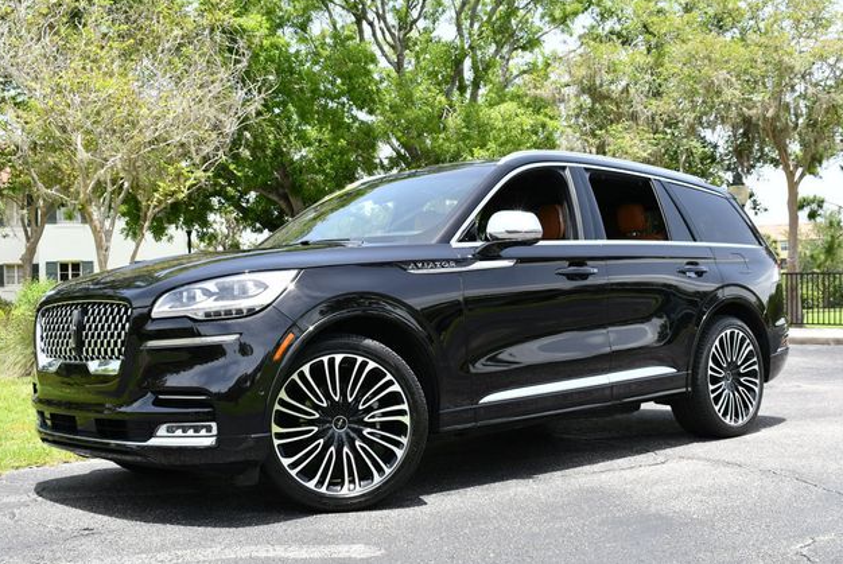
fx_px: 1102
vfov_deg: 28.7
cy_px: 277
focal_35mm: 47
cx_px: 415
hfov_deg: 41.9
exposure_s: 1/250
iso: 200
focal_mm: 23
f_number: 8
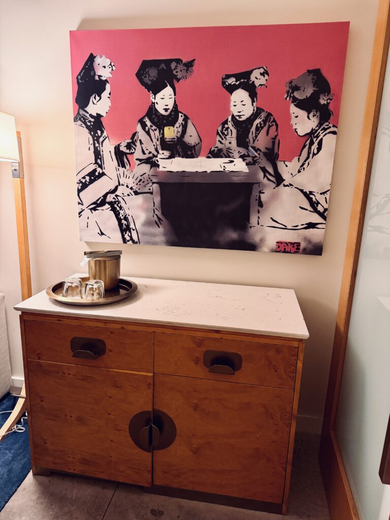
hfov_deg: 56.8
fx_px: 361
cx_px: 195
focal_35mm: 24
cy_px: 260
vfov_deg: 71.6
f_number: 1.78
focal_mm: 6.76
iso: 640
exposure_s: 1/60
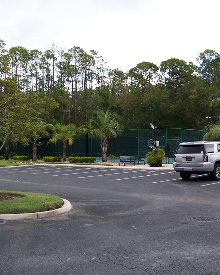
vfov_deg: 42.0
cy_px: 136
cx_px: 115
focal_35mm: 44
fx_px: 358
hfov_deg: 34.1
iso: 80
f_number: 3.4
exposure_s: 1/125
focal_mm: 5.5
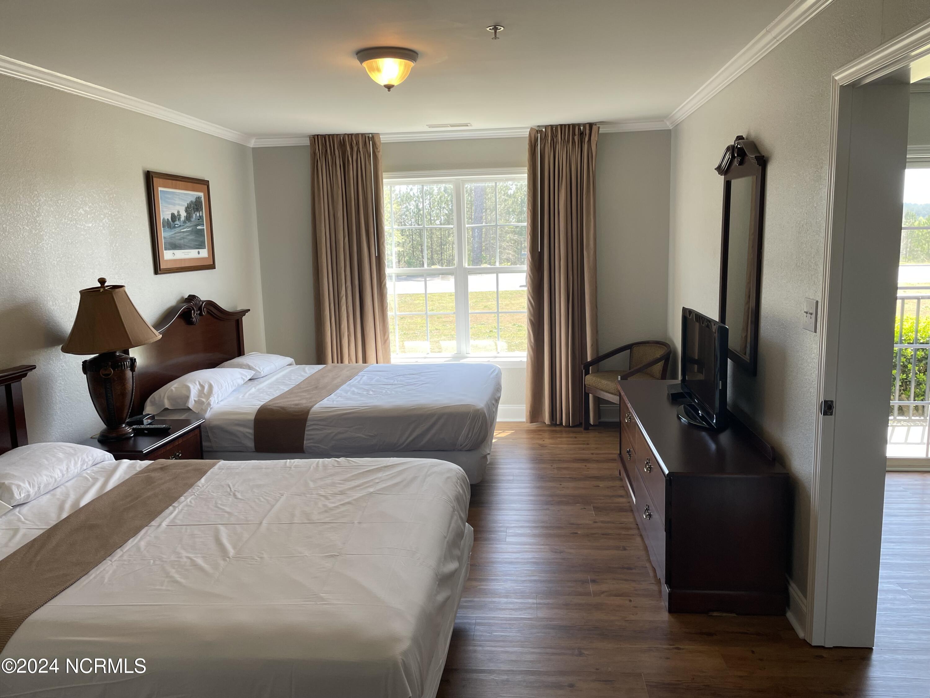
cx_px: 465
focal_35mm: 26
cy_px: 349
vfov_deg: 53.1
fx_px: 699
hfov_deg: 67.3
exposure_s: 1/120
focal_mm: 4.2
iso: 40
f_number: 1.6
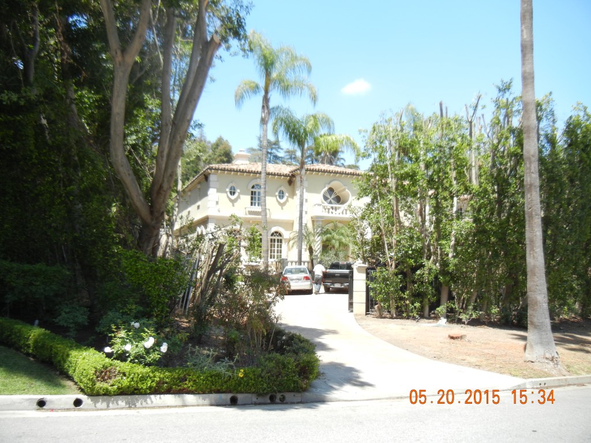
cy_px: 222
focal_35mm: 30
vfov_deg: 46.8
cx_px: 296
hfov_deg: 60.0
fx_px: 512
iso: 160
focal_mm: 5.4
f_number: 3.5
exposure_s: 1/480
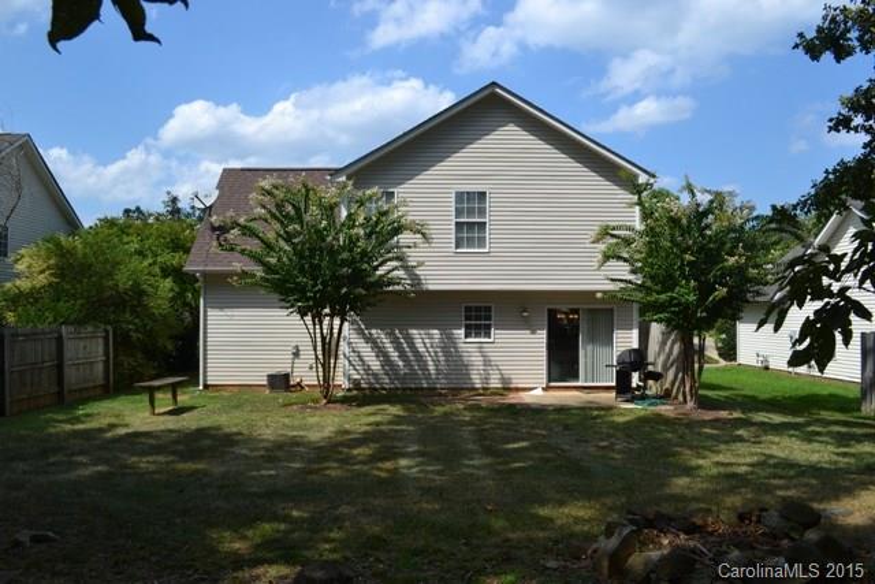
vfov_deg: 48.0
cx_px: 438
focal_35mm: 27
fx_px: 656
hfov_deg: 67.4
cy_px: 292
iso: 100
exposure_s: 1/250
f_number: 8
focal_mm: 18
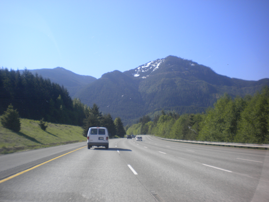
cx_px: 134
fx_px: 272
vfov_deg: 40.7
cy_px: 101
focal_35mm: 35
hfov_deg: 52.6
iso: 80
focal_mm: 6.3
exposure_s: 1/374
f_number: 4.6
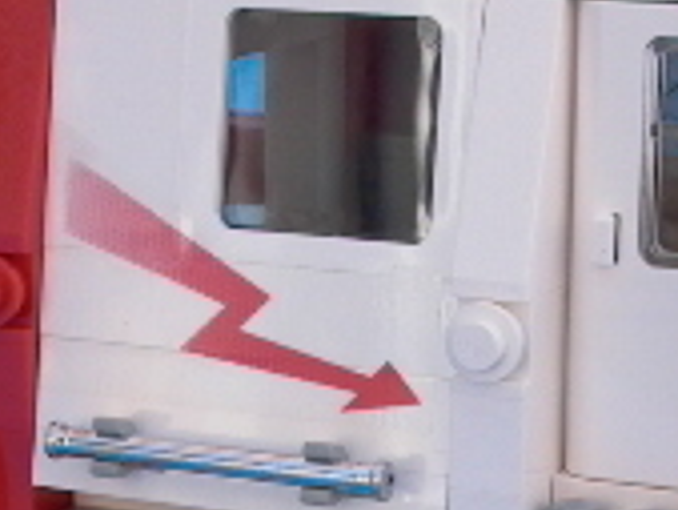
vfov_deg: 11.7
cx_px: 417
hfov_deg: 15.7
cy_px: 526
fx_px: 2450
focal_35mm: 125
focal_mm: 7.13
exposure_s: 1/218
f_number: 4.03
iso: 100
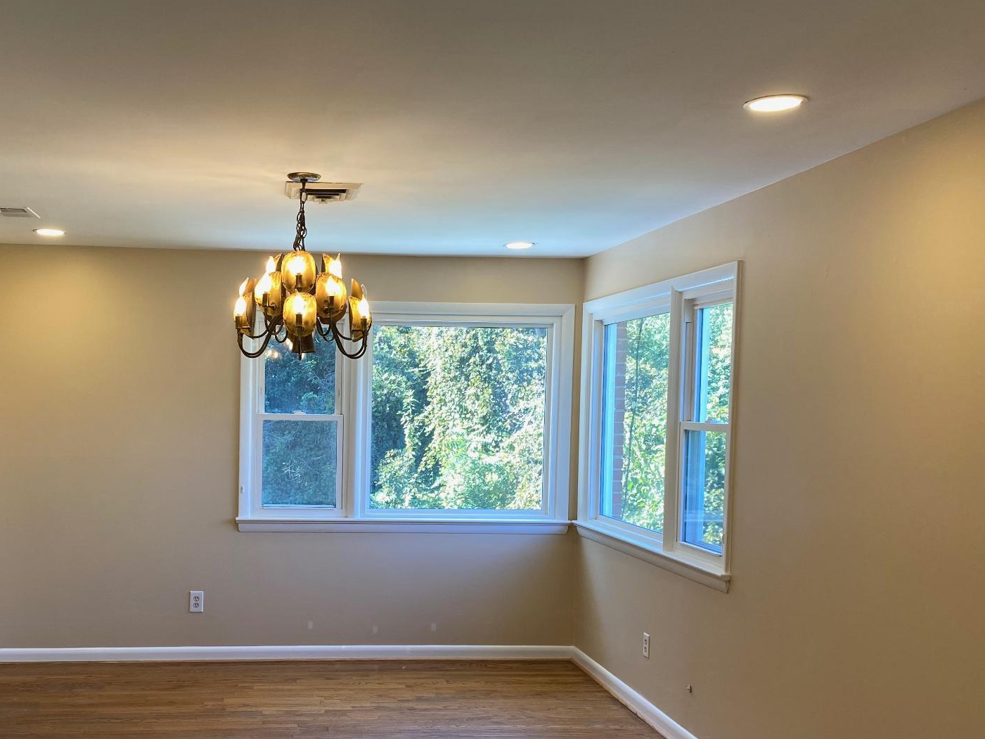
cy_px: 470
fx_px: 1081
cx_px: 330
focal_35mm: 38
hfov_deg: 48.2
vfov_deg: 37.5
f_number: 1.8
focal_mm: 4.25
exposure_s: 1/120
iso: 40
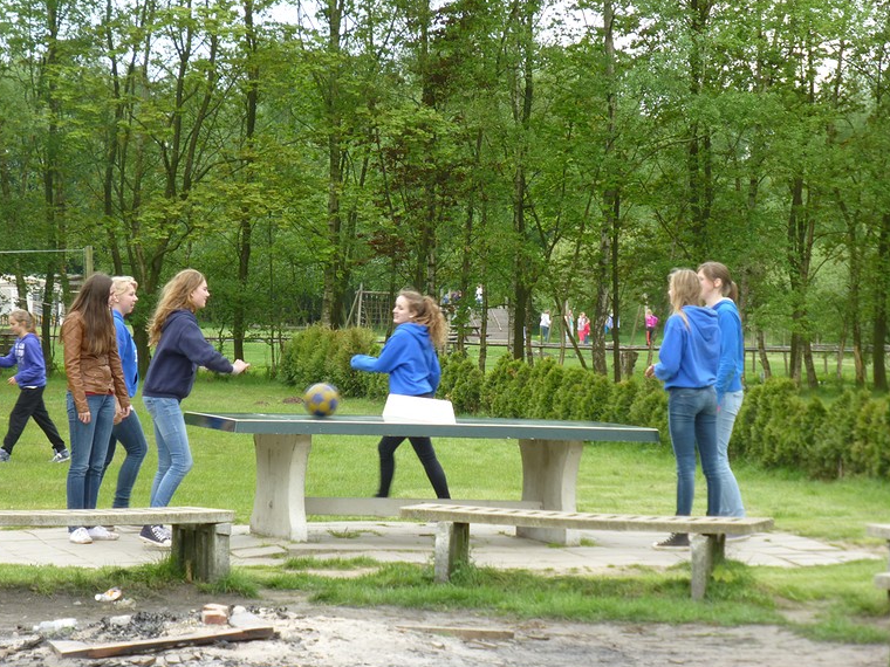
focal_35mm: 162
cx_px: 432
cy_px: 336
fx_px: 4165
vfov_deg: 9.2
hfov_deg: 12.2
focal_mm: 27.6
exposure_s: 1/60
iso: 125
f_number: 5.4
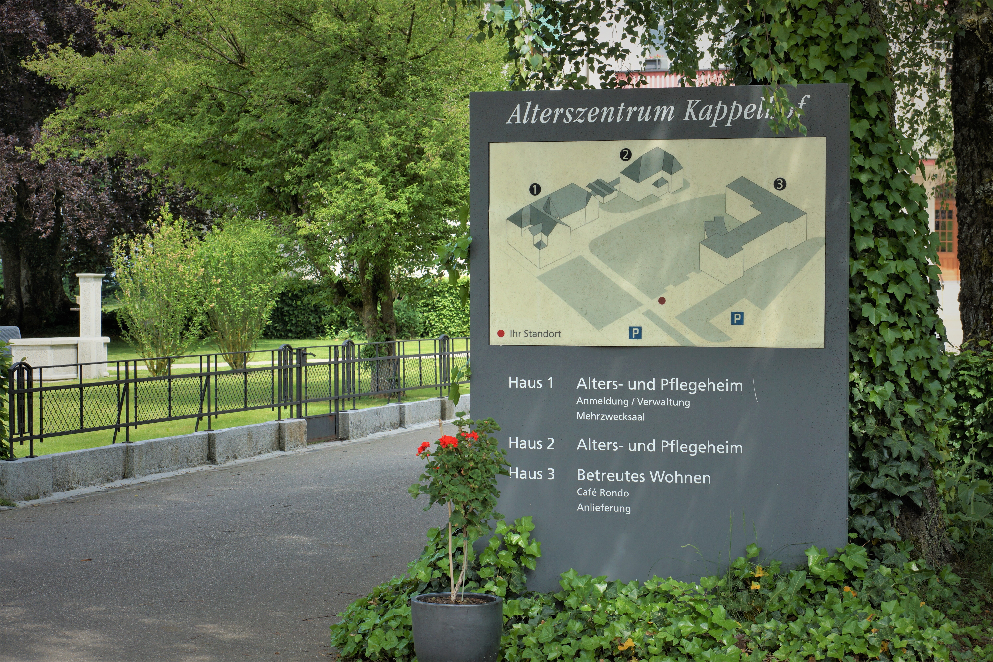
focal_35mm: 82
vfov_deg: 16.6
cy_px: 331
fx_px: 2275
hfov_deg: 24.6
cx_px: 496
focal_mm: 55
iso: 100
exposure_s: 1/200
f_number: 7.1
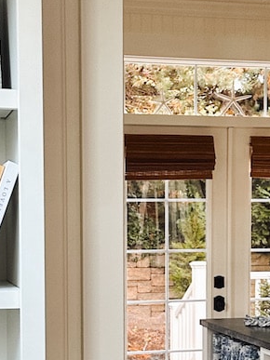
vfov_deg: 23.8
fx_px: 843
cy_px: 276
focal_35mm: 81
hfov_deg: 18.2
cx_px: 134
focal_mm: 6.86
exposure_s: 1/75
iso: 250
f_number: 1.8
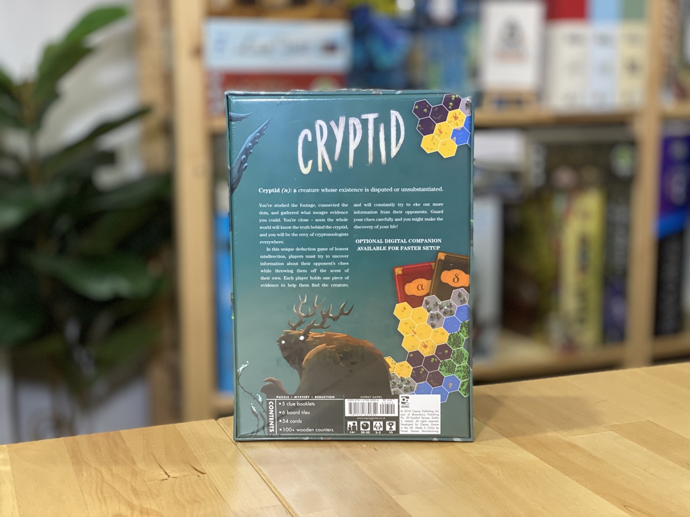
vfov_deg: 28.0
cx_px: 345
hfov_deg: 36.8
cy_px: 258
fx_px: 1037
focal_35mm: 52
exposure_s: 1/33
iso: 250
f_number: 2
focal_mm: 6
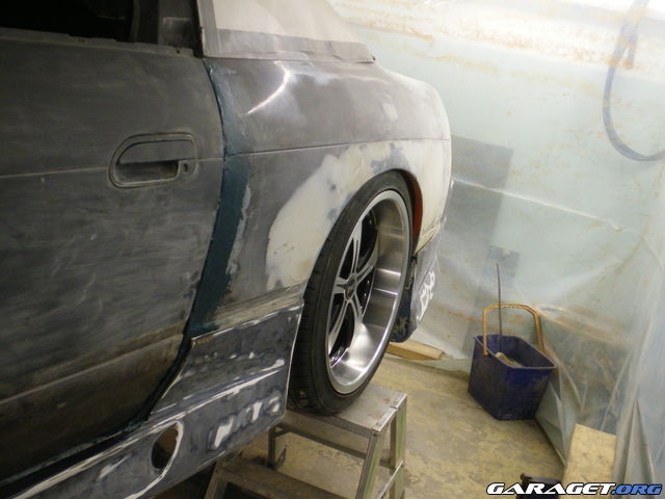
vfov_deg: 37.7
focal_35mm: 38
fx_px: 730
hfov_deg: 49.0
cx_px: 332
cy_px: 250
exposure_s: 1/30
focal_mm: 6.3
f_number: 3.1
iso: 200
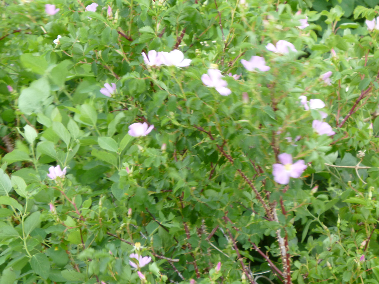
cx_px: 190
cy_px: 142
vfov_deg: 5.9
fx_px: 2737
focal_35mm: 250
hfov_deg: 7.9
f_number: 5.9
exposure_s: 1/125
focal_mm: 36
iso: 160
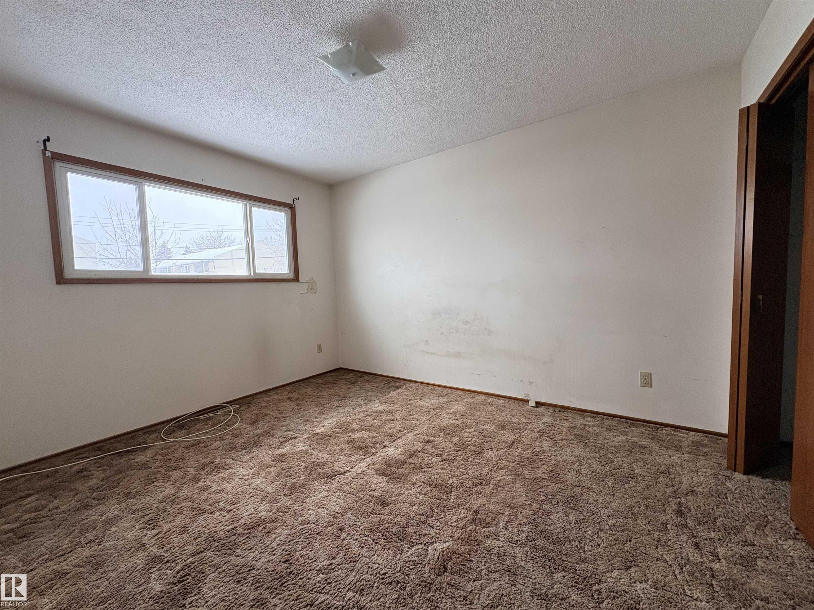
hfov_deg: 102.1
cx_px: 407
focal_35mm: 14
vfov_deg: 85.7
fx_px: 329
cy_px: 305
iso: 100
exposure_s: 1/134
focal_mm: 2.22
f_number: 2.2
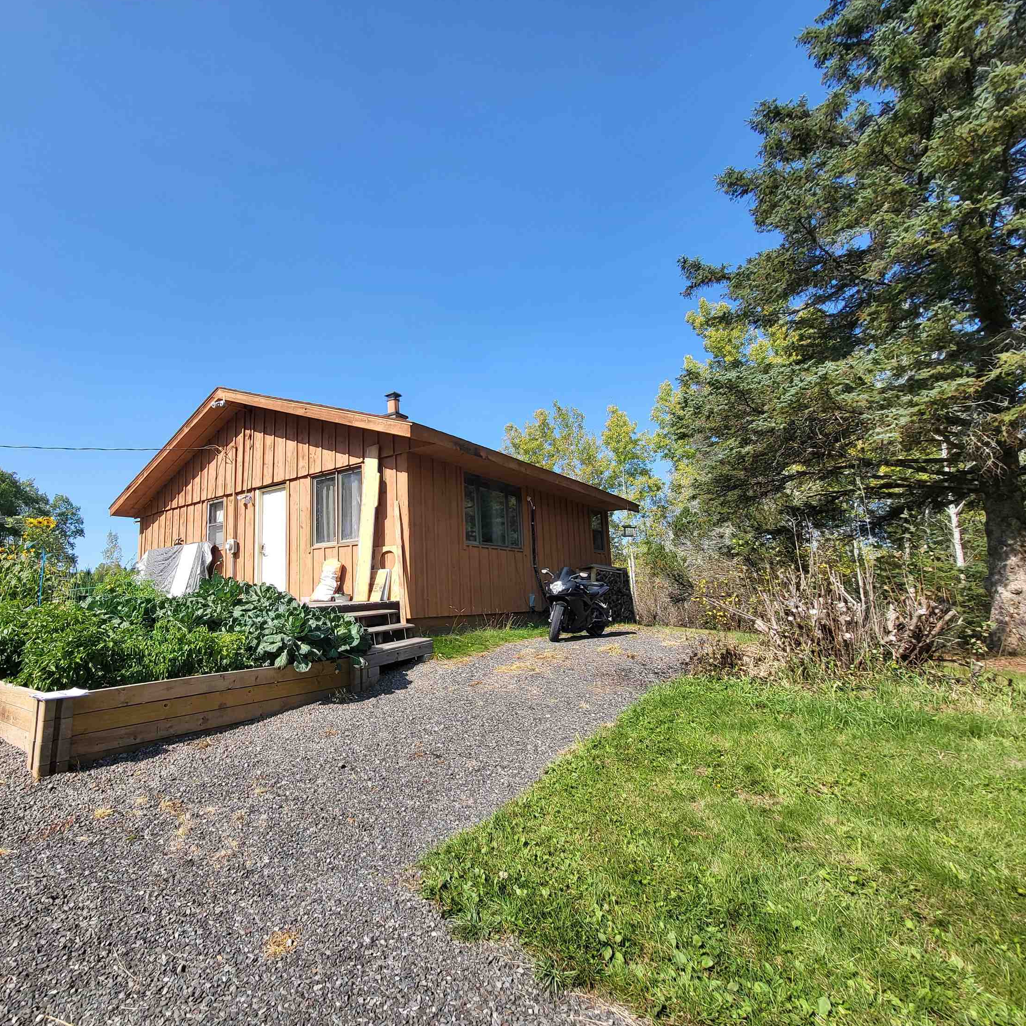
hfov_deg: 85.5
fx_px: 537
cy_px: 515
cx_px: 378
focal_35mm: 16
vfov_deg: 87.4
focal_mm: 1.74
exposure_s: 1/679
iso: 32
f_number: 2.2
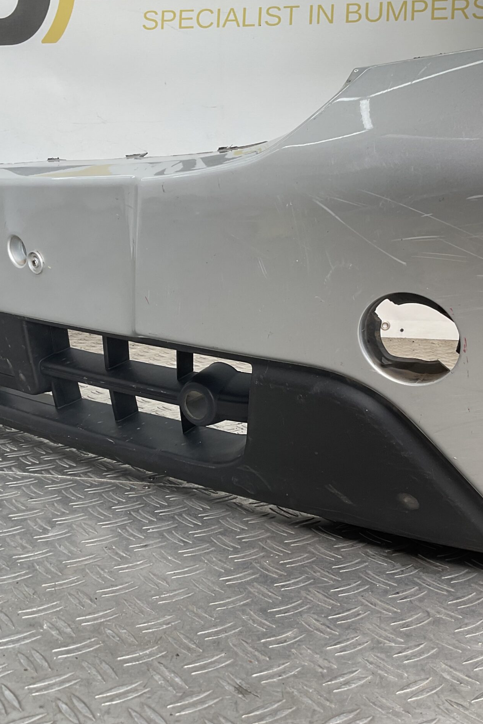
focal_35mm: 41
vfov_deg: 47.4
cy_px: 357
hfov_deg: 32.6
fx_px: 825
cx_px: 208
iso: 16
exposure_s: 1/154
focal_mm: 3
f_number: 1.8
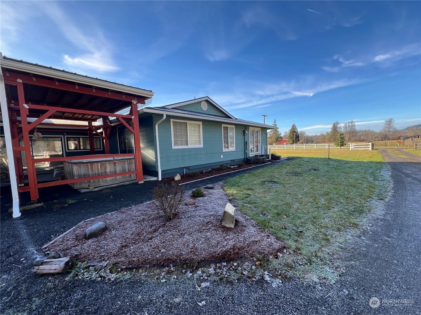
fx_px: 158
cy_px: 158
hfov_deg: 106.2
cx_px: 210
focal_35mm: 13
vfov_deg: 89.9
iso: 32
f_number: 1.8
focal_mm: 1.57
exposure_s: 1/296
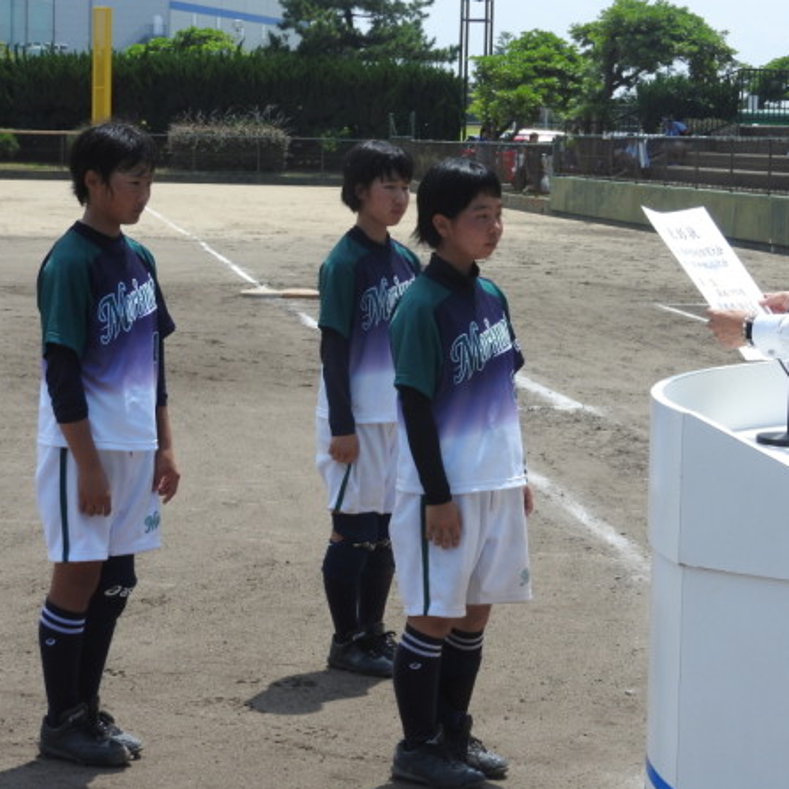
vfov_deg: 18.3
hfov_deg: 18.3
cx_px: 492
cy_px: 394
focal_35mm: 95
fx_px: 2450
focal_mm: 14.3
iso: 100
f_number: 4.5
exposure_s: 1/800
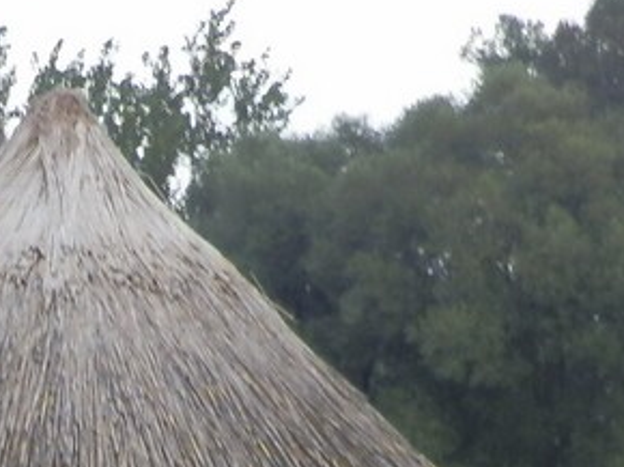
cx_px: -202
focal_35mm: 226
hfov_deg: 8.6
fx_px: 4071
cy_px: 725
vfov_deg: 6.5
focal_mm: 11.56
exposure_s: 1/100
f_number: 4
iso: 100
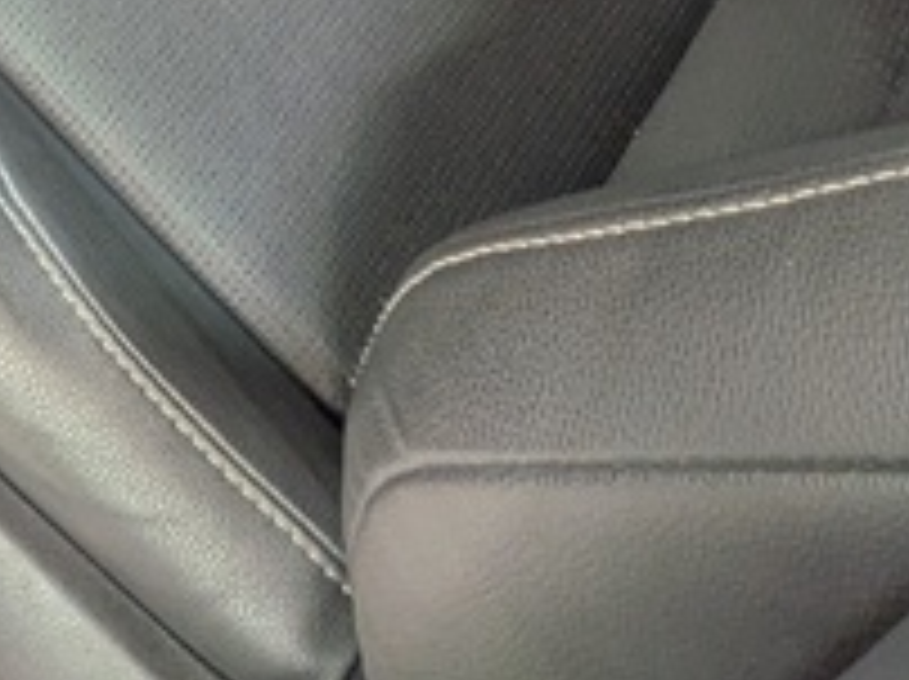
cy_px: -973
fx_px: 1862
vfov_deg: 14.0
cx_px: -216
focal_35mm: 71
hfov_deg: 24.5
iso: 62
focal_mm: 1.83
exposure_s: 1/25
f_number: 2.2
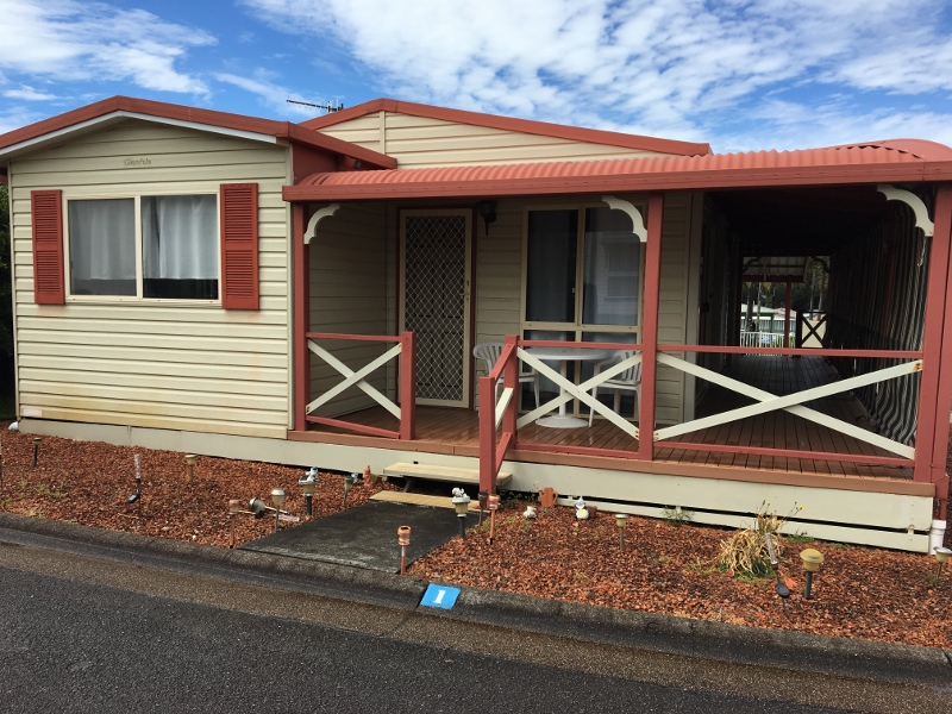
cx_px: 476
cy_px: 357
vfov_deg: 48.2
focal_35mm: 29
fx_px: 798
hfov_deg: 61.7
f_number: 2.2
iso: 25
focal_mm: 4.15
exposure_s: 1/1570
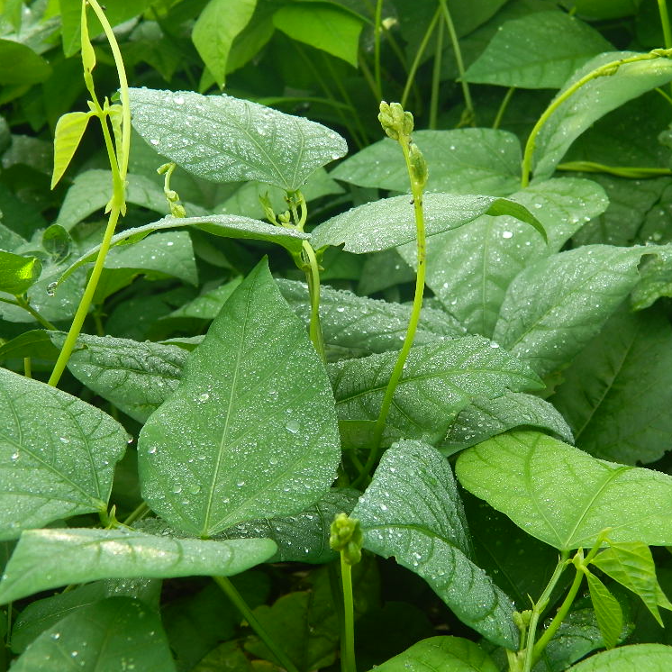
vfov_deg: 30.0
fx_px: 1252
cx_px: 388
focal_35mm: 57
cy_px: 341
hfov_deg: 30.0
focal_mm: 8.4
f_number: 3.6
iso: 80
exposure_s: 1/60
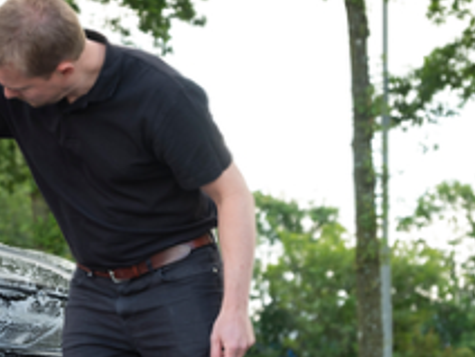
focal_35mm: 128
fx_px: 1756
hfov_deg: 15.2
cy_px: 245
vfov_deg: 11.6
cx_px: 48
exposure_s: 1/125
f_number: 4.5
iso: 160
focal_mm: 58.6
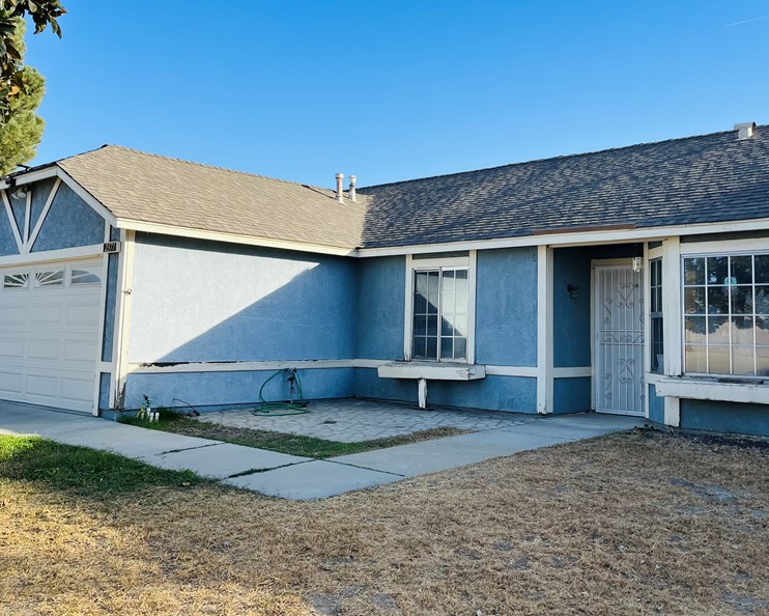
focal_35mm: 35
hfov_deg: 51.3
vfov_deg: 42.0
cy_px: 245
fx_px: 797
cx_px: 448
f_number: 1.6
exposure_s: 1/1695
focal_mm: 5.1
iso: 50
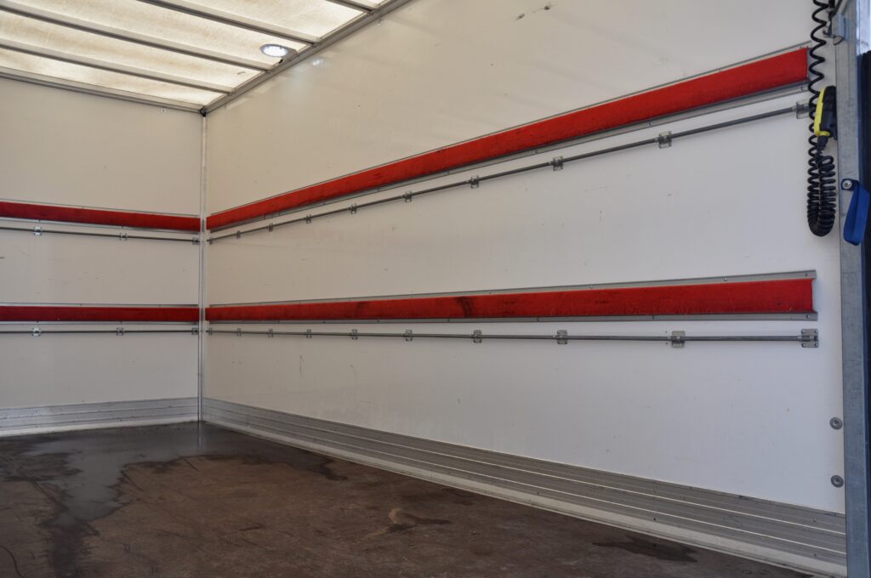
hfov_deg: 59.6
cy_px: 289
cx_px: 436
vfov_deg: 41.6
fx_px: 761
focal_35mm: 32
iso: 400
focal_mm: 21
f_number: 7.1
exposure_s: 1/200
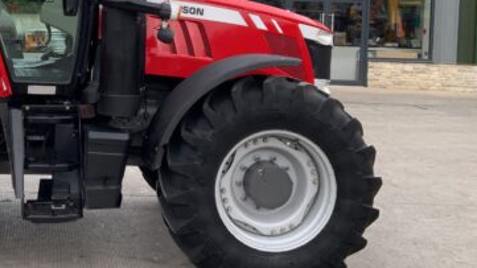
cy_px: 37
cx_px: 87
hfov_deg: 35.8
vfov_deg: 21.1
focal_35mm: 56
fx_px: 708
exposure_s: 1/580
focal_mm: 3
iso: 16
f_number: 1.8
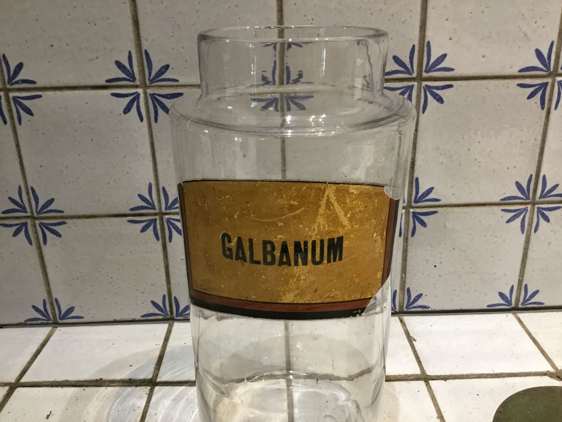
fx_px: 503
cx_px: 281
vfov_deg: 45.4
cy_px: 211
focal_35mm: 31
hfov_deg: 58.4
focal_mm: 3.3
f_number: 2.4
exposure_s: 1/30
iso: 80
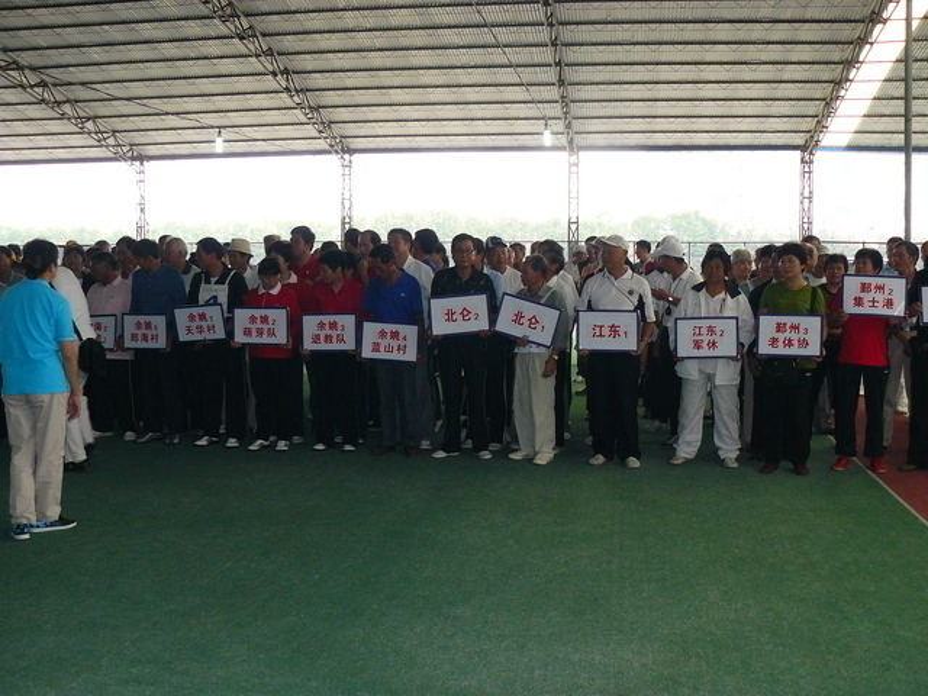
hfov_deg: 51.4
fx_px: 965
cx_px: 464
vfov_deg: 39.7
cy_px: 348
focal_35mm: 36
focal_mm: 6
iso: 200
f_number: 3.2
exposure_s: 1/125
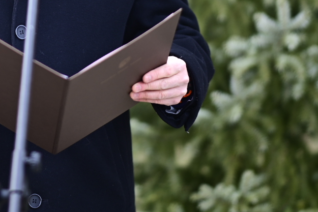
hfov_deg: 7.8
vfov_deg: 5.2
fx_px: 2322
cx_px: 20
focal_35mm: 263
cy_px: -50
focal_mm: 105
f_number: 1.4
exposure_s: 1/320
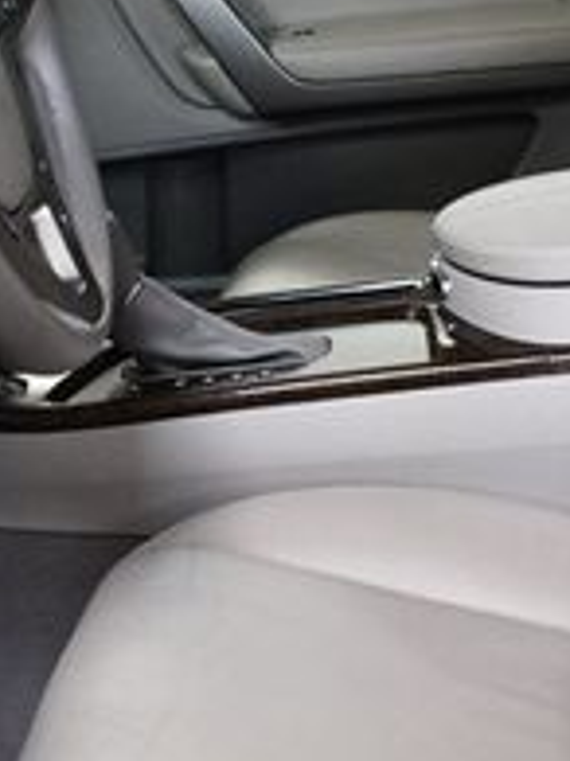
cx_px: 394
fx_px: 2506
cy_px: 359
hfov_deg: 13.0
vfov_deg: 17.3
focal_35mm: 114
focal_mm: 18
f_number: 3.5
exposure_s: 1/125
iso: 1250
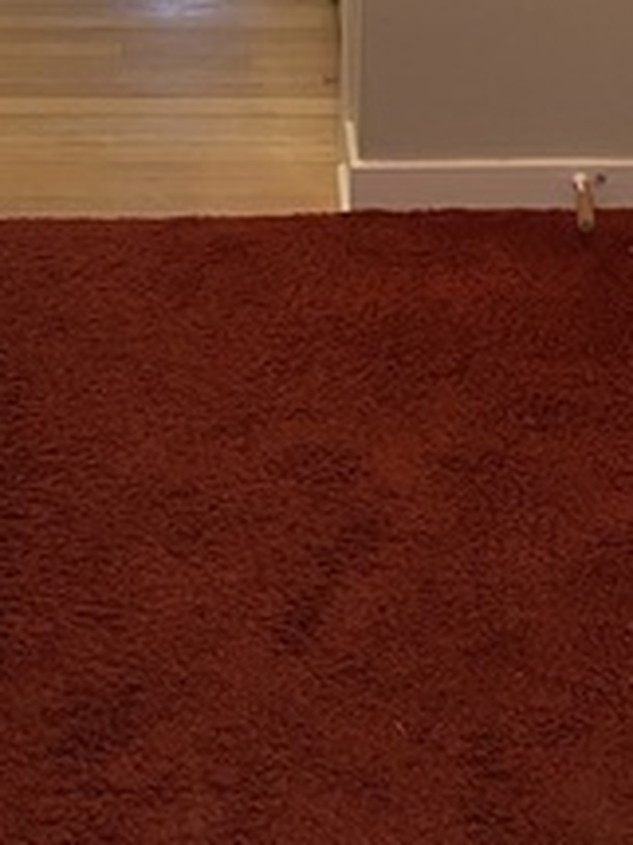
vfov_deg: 19.1
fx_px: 2270
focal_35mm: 93
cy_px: -334
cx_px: 421
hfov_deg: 15.8
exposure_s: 1/60
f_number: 1.8
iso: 125
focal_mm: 4.25
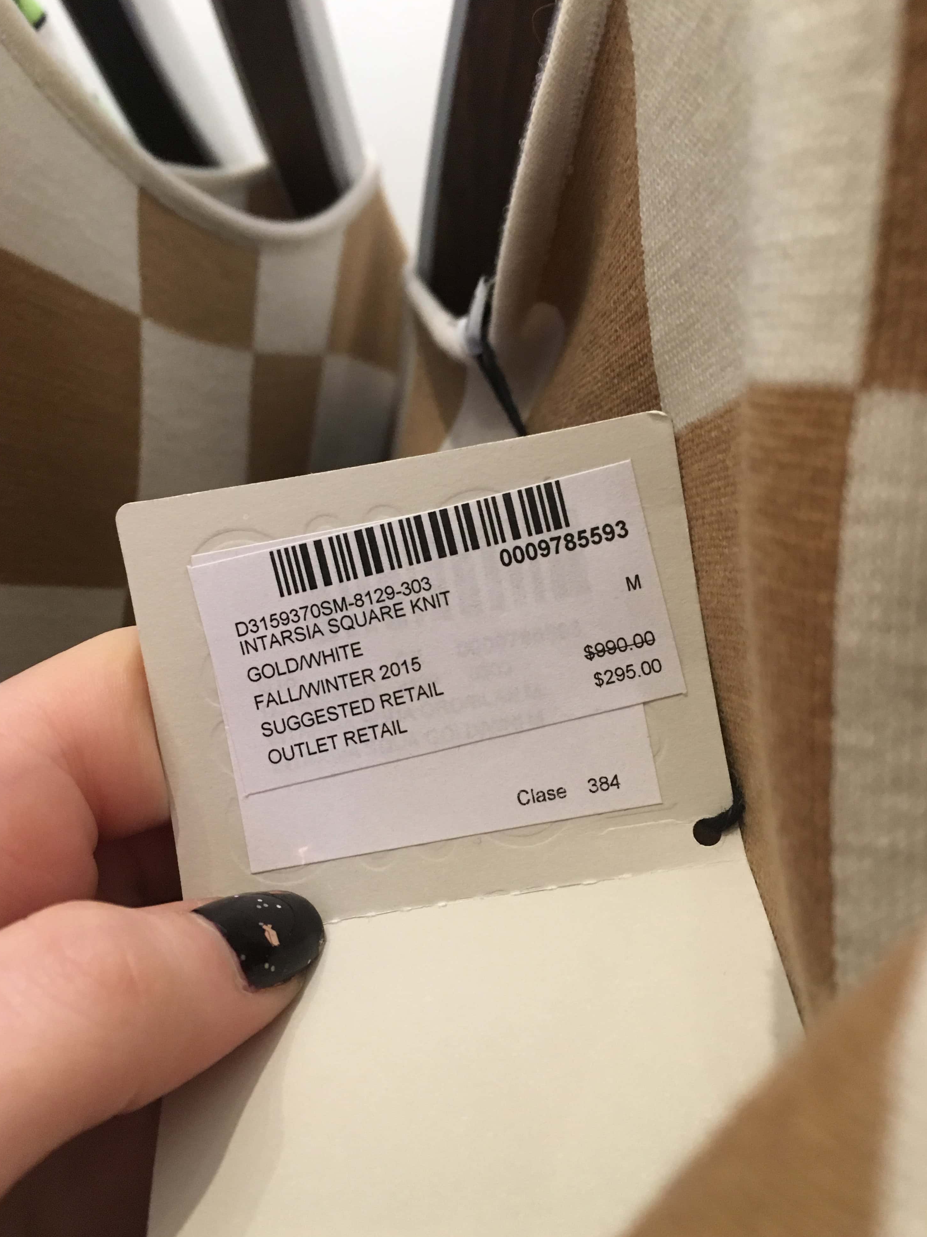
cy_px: 636
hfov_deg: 46.8
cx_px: 455
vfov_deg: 60.0
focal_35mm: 30
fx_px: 1071
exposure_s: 1/30
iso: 125
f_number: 2.2
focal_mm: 4.2
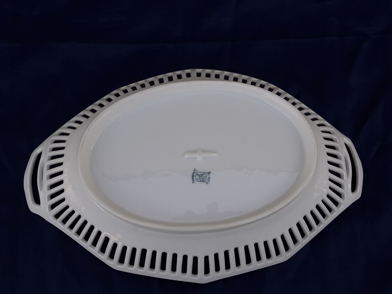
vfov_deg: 49.7
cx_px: 196
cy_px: 147
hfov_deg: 63.4
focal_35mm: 28
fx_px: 317
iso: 40
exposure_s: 1/476
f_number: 1.9
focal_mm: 3.7
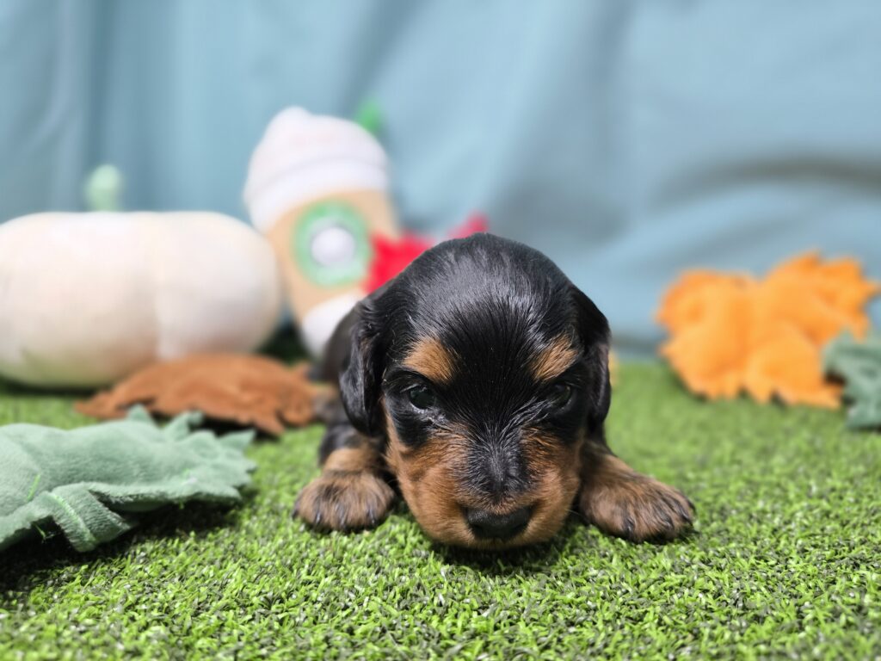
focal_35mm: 23
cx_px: 440
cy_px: 330
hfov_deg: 73.9
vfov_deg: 58.9
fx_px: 585
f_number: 1.7
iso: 200
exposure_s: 1/120
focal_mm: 6.3
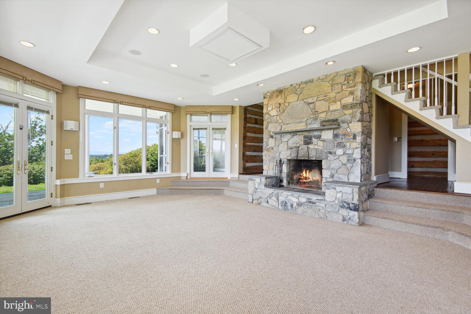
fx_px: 209
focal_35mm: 16
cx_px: 236
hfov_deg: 96.7
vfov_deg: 73.7
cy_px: 157
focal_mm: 16
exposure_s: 1/30
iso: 200
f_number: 8
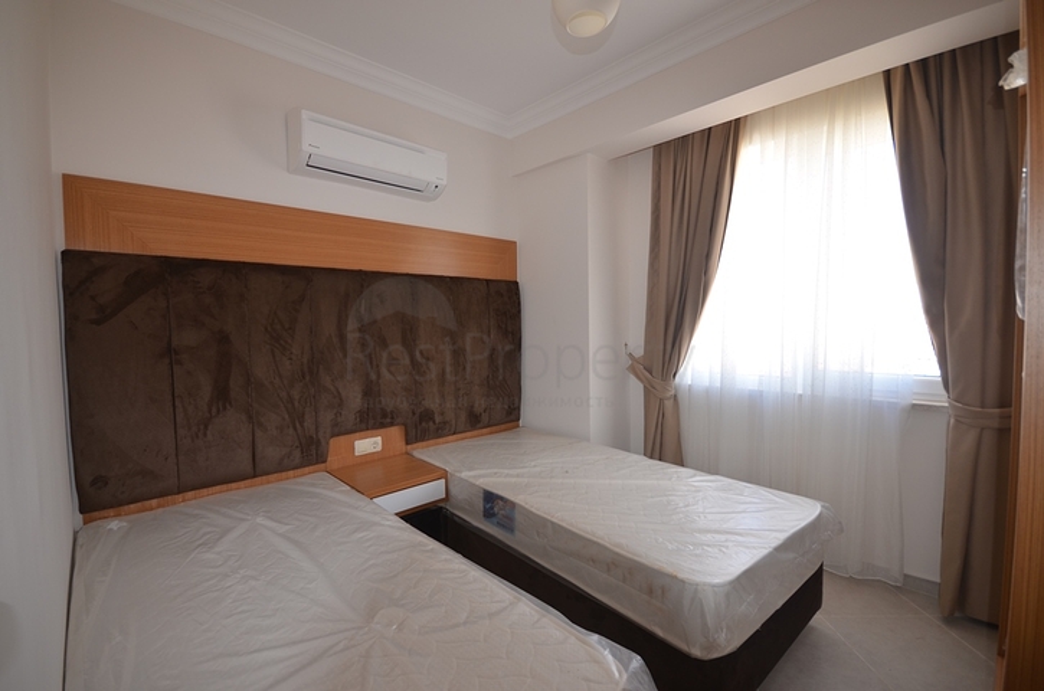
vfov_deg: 77.1
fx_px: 434
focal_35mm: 15
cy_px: 346
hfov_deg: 100.5
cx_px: 522
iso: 200
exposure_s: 1/60
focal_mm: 10
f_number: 5
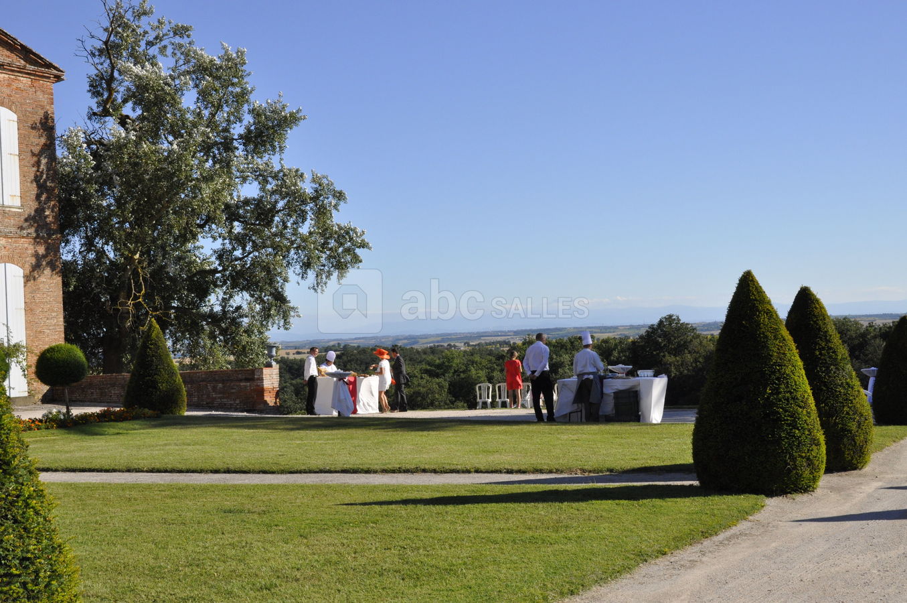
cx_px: 454
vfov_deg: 26.4
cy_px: 302
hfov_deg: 38.9
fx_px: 1283
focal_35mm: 51
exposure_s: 1/800
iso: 800
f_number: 14
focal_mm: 34
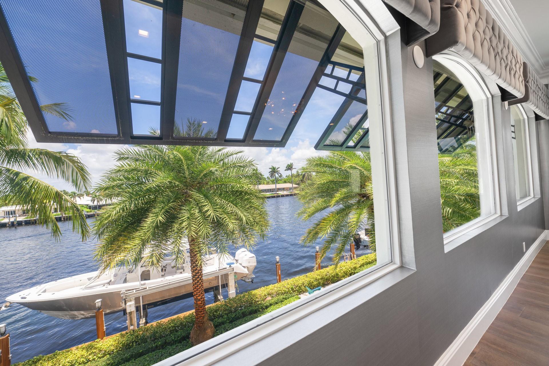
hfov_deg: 104.3
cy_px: 183
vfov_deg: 81.2
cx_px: 274
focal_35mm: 14
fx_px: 213
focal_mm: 14
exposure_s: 1/5
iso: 160
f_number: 6.3
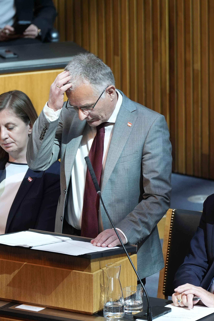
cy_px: 160
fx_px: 4618
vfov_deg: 4.0
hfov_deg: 2.7
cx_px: 107
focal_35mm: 518
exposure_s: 1/400
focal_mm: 345
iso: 1250
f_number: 5.6
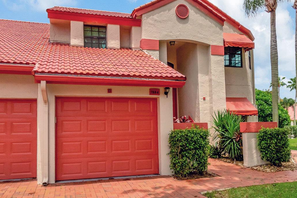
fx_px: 248
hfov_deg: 61.9
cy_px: 101
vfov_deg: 43.6
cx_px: 152
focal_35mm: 30
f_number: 8
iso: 500
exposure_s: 1/2500
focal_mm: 10
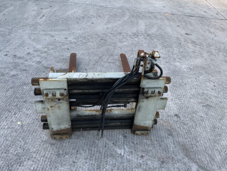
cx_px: 114
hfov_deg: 61.7
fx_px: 190
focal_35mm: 29
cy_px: 86
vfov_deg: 48.2
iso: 32
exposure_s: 1/122
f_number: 1.8
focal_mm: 3
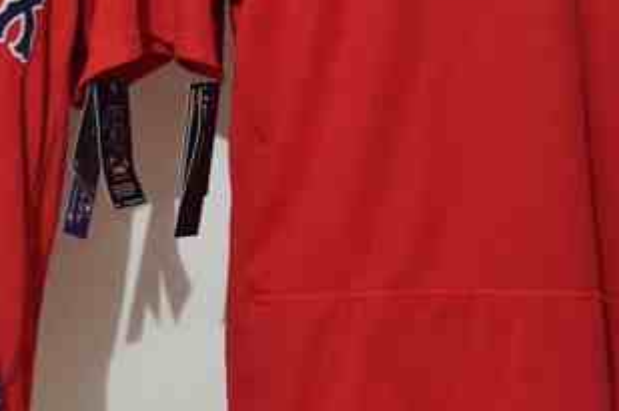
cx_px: 142
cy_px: 16
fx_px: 3468
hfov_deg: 10.2
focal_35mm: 202
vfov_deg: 6.8
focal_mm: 52
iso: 4000
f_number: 4.8
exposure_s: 1/13
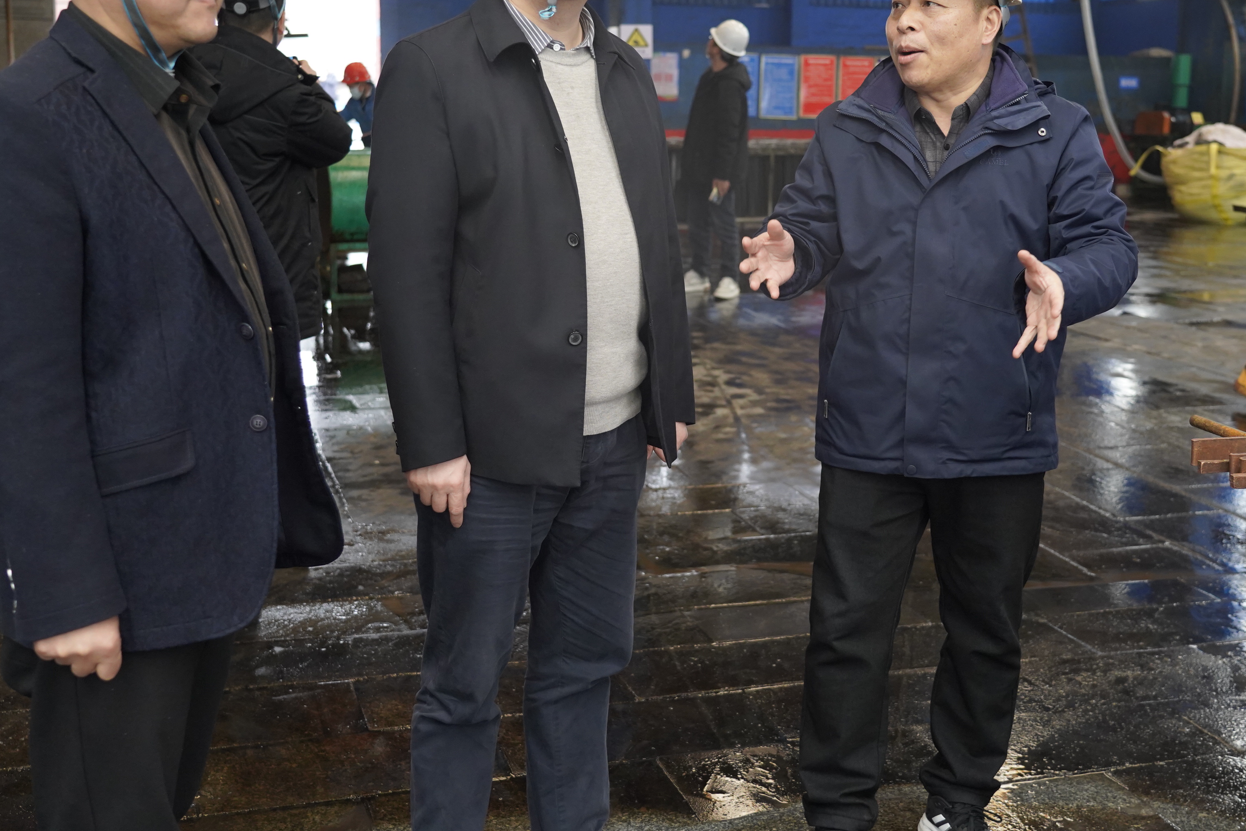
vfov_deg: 29.7
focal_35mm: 45
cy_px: 302
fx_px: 1557
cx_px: 695
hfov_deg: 43.5
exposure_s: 1/160
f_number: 4
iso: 2500
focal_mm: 35
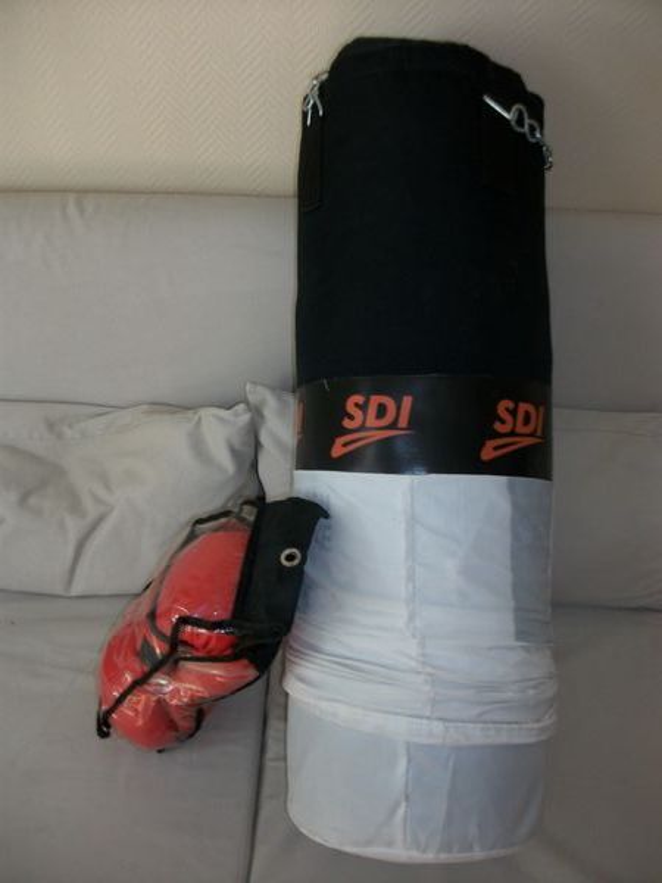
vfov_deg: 58.4
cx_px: 331
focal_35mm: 31
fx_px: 790
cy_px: 442
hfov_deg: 45.4
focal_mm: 5.7
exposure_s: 1/40
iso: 125
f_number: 2.9
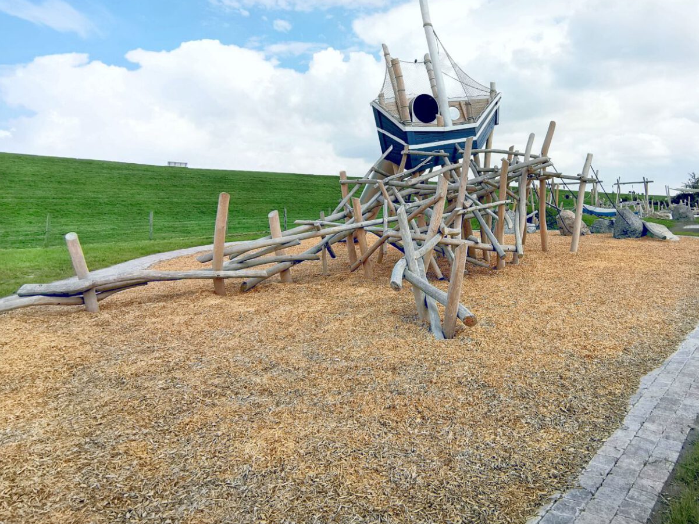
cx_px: 424
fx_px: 465
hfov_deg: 73.0
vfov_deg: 58.0
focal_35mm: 23
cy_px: 191
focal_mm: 2.23
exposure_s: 1/1427
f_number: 2.2
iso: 50
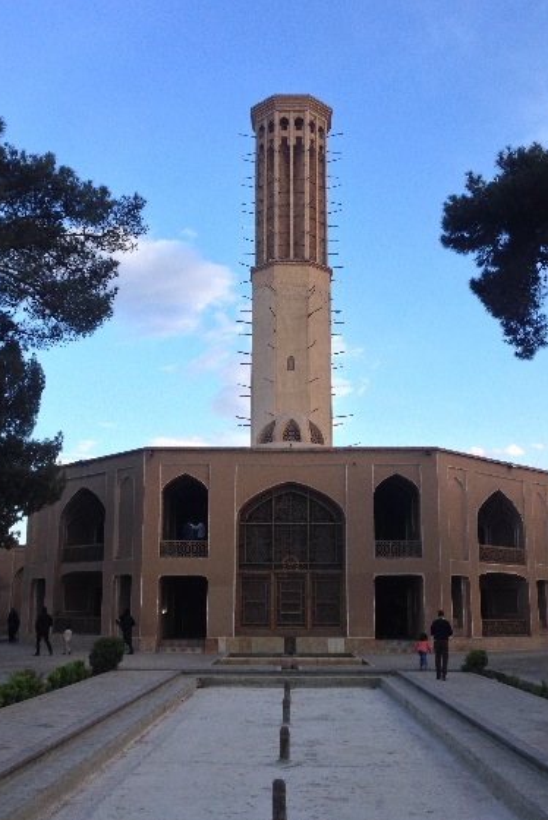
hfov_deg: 33.4
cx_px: 289
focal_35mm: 40
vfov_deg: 48.4
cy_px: 406
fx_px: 912
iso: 50
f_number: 2.4
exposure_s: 1/437
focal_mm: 4.12
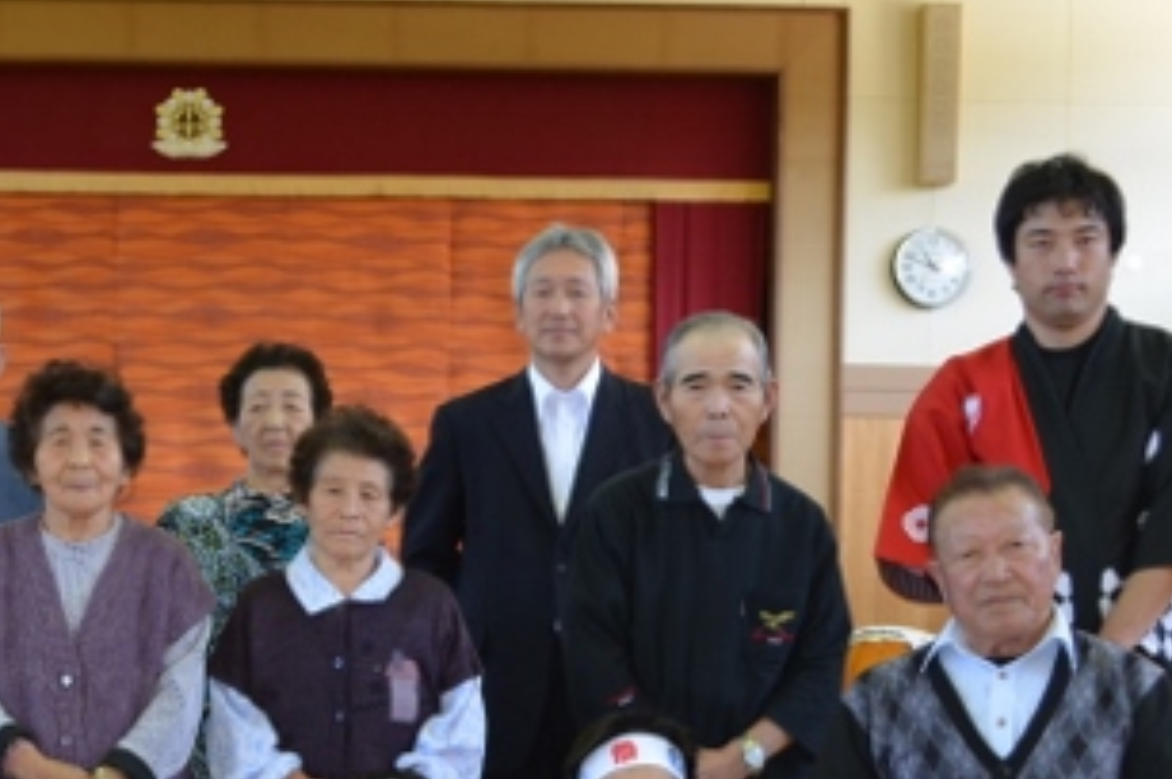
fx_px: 2667
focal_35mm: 82
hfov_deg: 24.3
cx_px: 195
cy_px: 727
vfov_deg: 16.4
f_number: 4.5
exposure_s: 1/60
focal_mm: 28
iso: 720
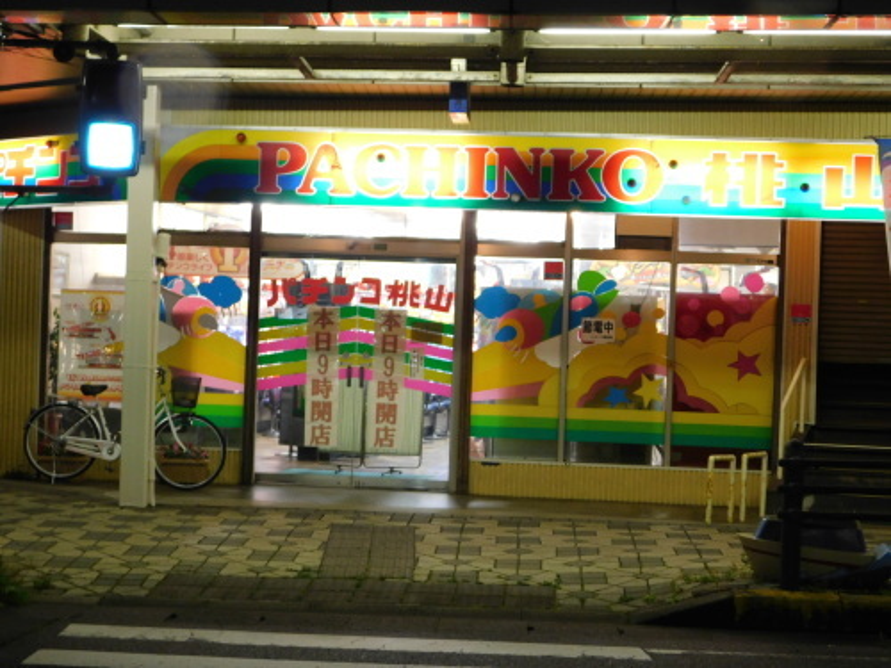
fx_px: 1699
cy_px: 334
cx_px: 446
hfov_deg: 29.4
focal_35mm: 66
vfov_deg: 22.3
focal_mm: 11.7
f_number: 4.2
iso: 400
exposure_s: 1/13
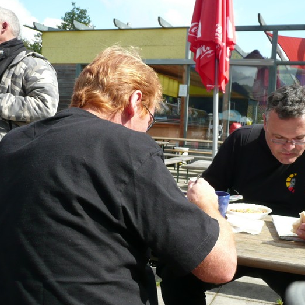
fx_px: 379
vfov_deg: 43.8
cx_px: 215
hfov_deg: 42.9
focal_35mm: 38
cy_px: 163
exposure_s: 1/400
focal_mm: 4.9
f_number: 3.4
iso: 100
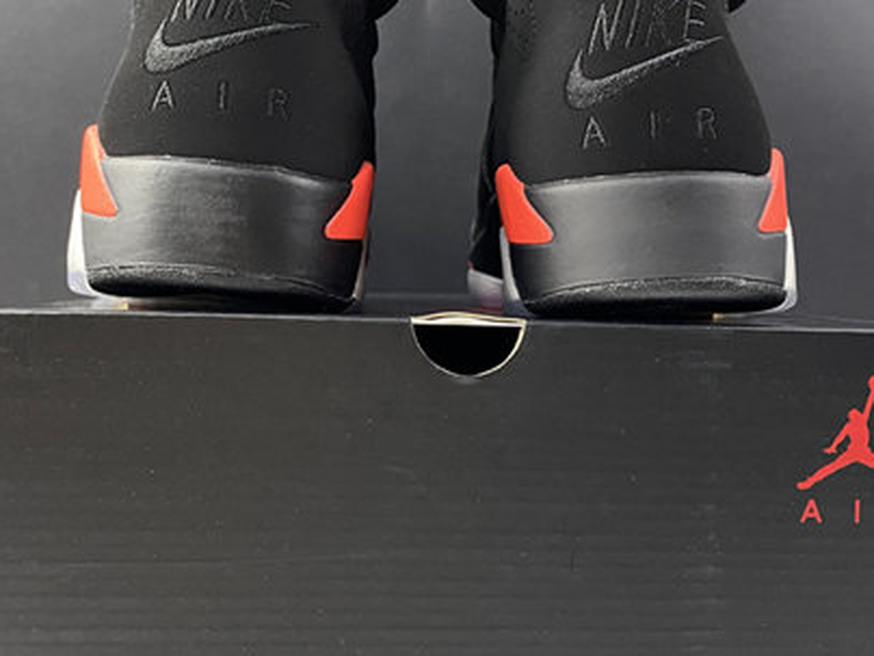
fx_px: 1136
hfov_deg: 42.1
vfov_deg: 32.2
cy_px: 309
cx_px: 426
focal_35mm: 45
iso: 80
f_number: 1.8
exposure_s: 1/50
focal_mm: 4.25
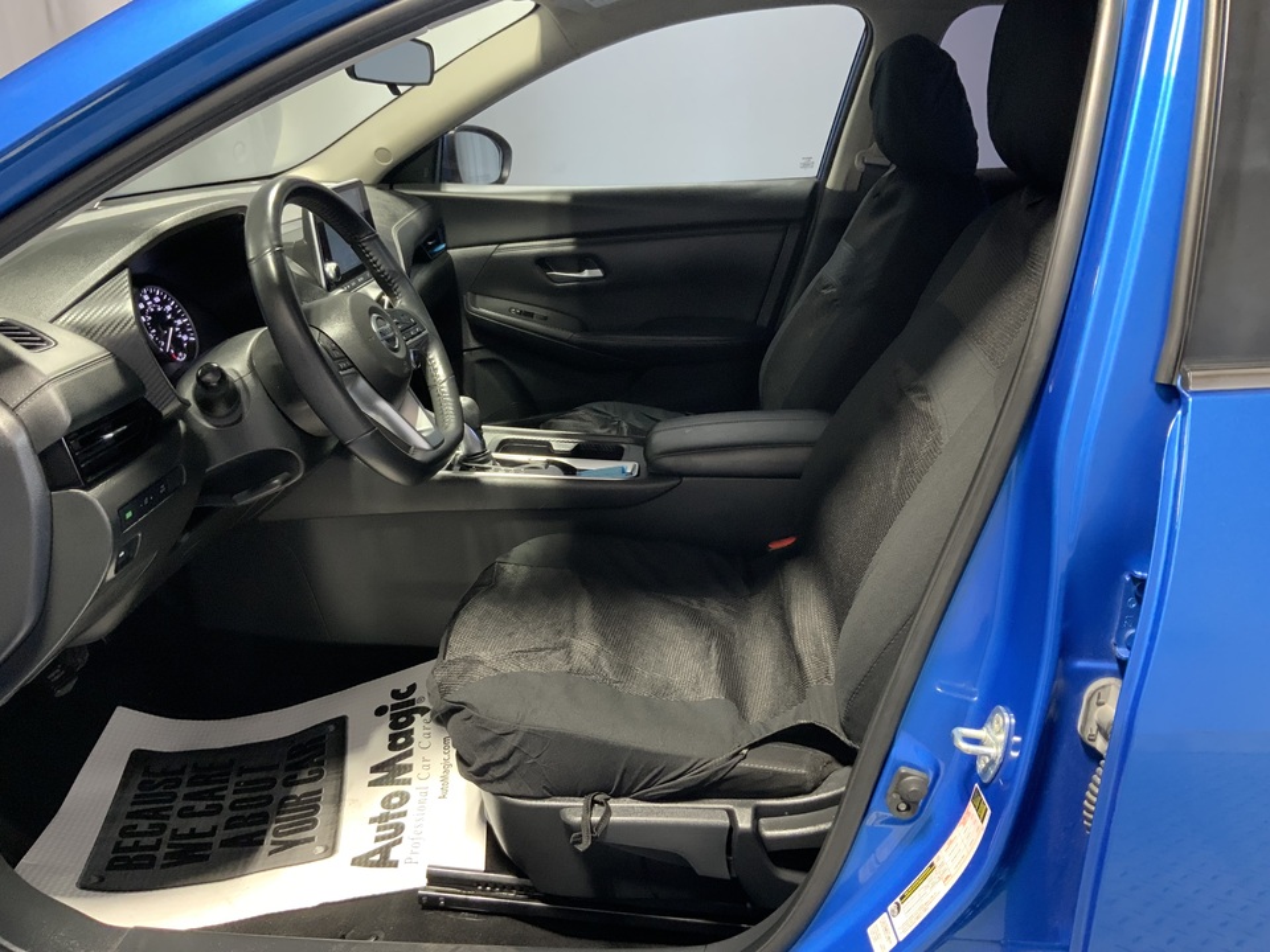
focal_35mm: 29
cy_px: 476
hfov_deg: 61.7
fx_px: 1064
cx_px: 635
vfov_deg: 48.2
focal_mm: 3
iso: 200
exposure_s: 1/60
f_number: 1.8
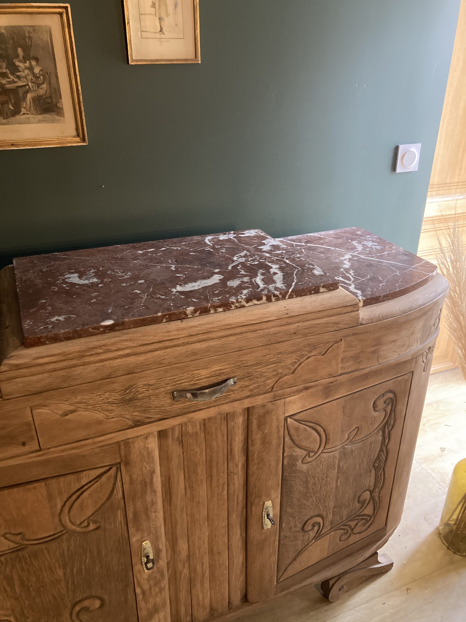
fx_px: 503
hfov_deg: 49.7
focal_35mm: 28
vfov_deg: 63.4
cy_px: 311
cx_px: 233
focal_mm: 3.99
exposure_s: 1/30
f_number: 1.8
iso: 500
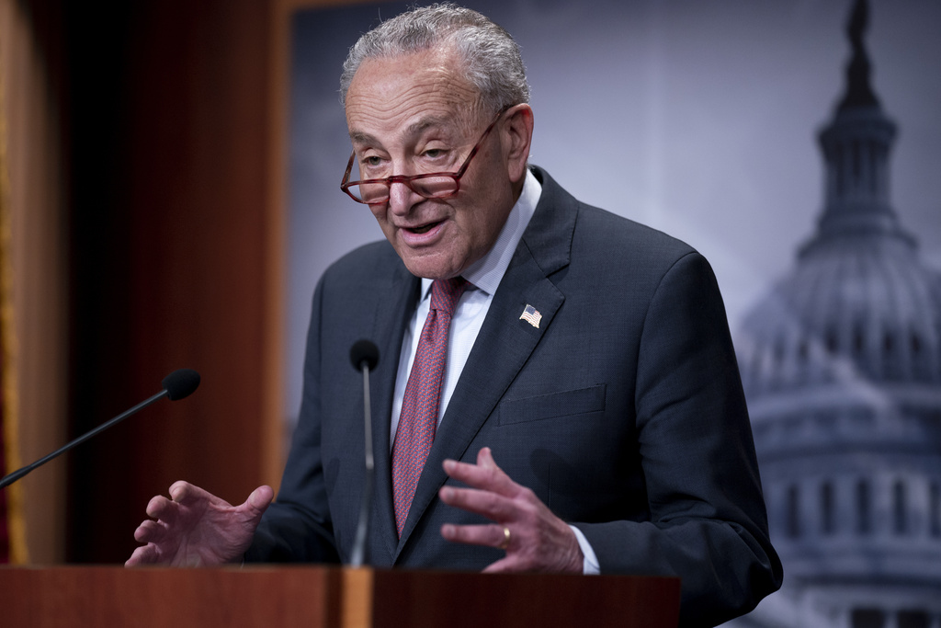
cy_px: 314
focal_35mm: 135
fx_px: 3529
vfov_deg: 10.2
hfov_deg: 15.2
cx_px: 470
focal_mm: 135
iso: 1600
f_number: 1.8
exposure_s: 1/1000
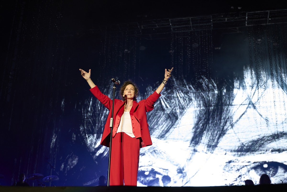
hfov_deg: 39.6
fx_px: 399
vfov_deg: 27.0
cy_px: 96
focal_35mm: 50
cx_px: 144
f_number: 2.8
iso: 2000
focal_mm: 50
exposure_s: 1/200
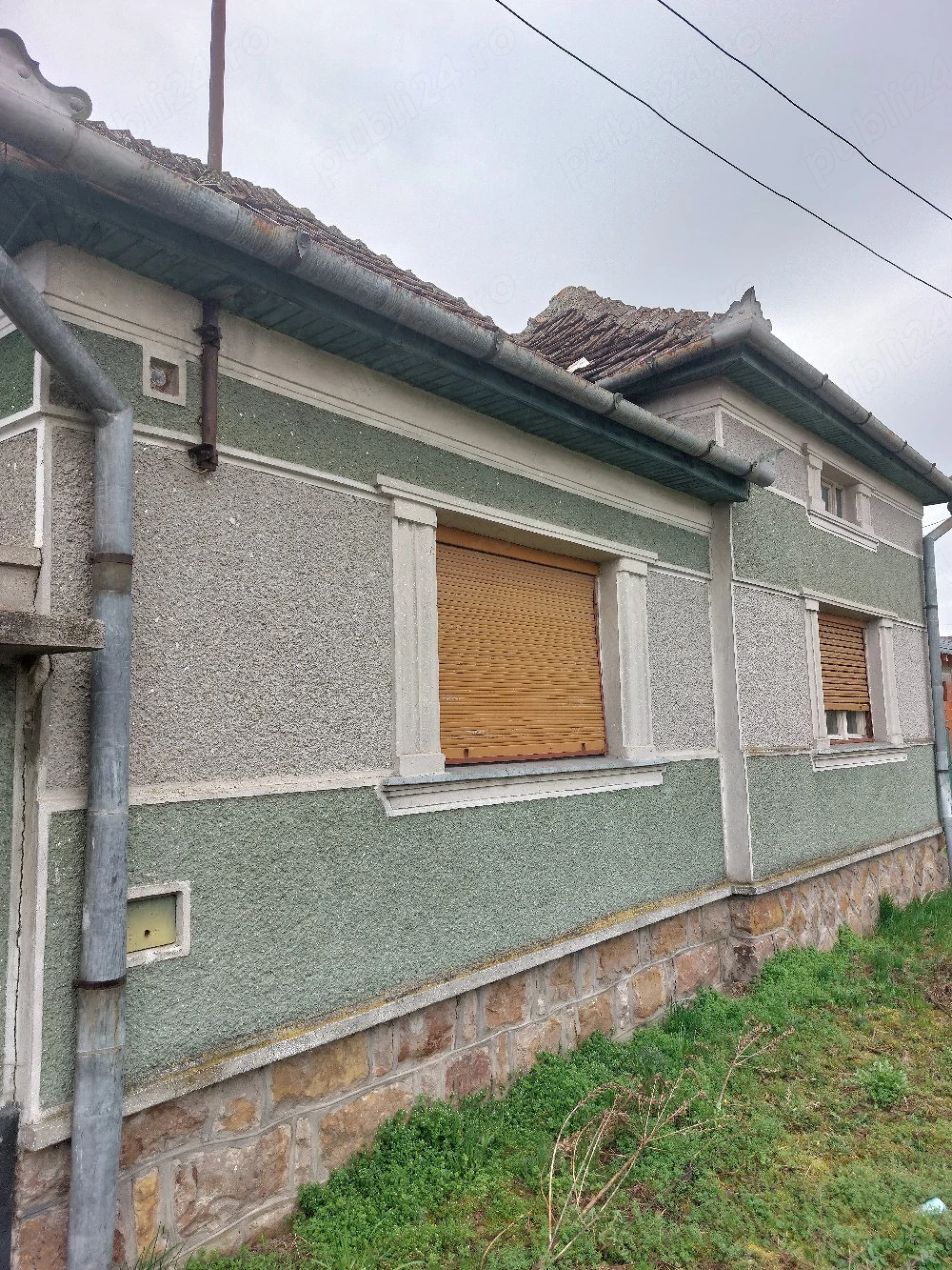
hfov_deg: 54.9
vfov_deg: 69.4
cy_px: 635
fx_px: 917
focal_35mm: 25
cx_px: 476
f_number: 1.8
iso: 32
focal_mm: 5.23
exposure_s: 1/100
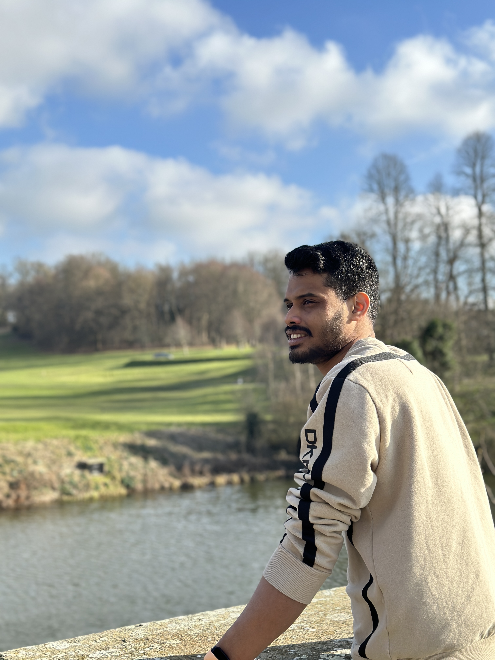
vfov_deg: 39.7
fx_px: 915
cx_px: 248
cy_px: 330
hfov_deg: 30.3
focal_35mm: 48
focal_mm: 6.86
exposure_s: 1/2809
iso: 100
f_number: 1.78
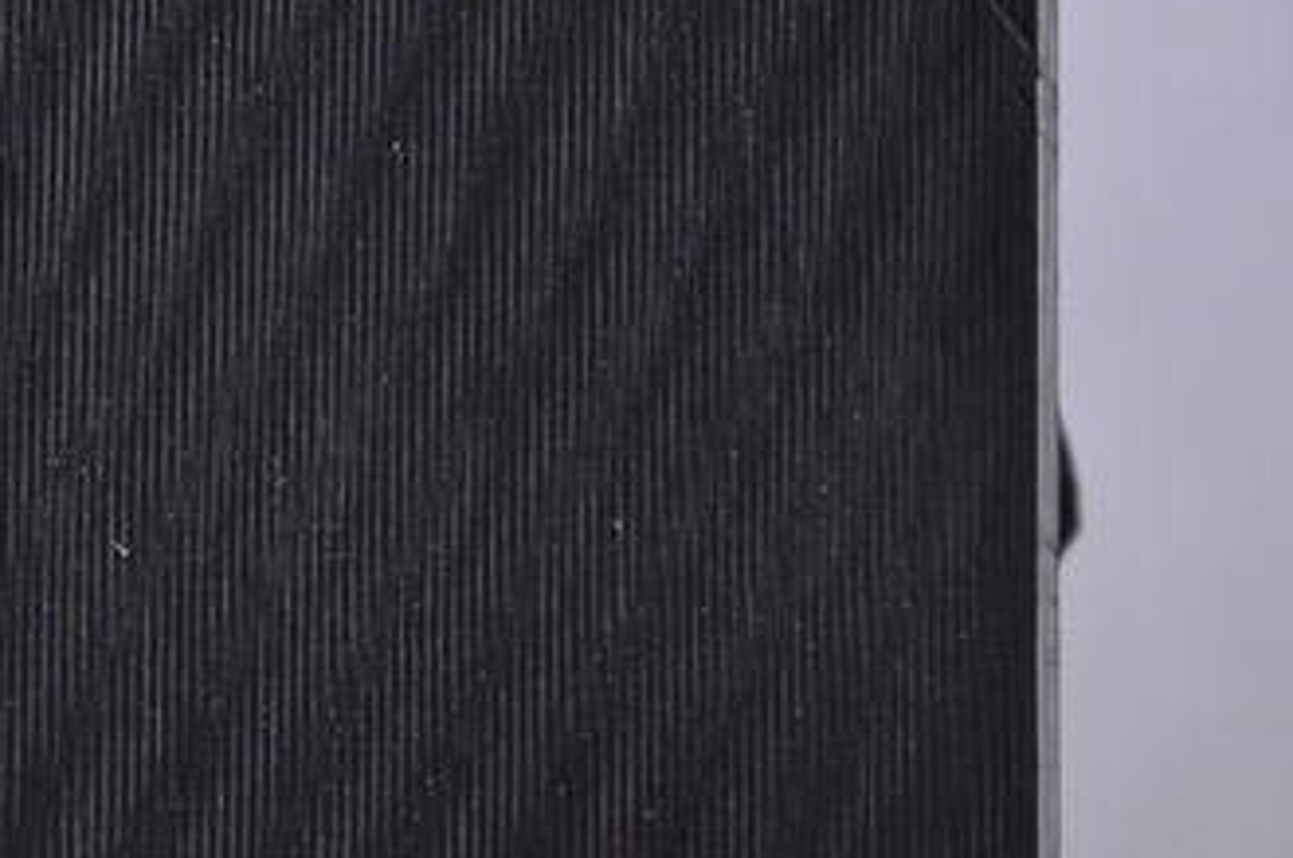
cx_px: 486
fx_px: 7699
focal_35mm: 215
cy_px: 409
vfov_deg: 6.4
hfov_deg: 9.6
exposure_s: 1/125
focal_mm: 105
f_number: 9.5
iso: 3200
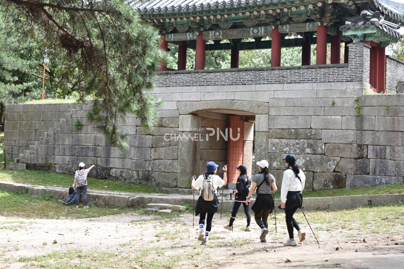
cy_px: 134
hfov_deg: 35.1
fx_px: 640
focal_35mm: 57
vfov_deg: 23.8
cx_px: 202
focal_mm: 38
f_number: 6.3
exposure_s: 1/160
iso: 200
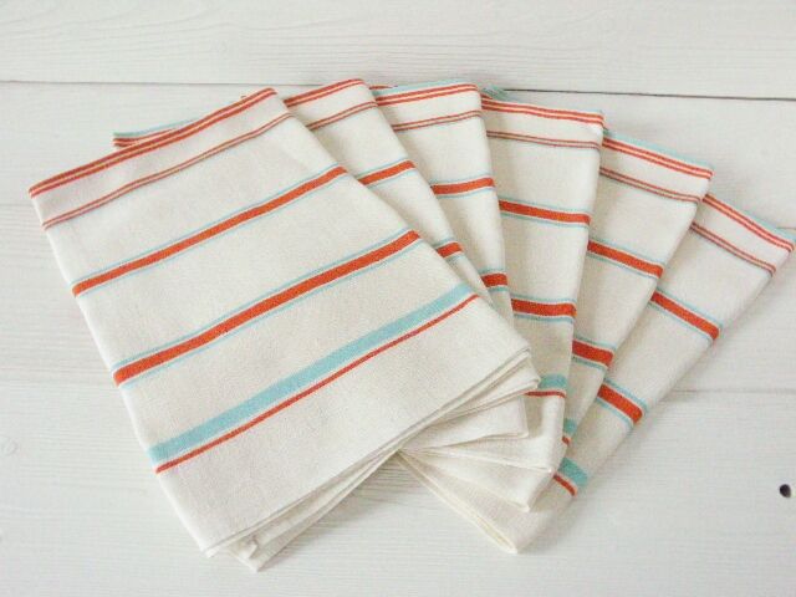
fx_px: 713
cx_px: 398
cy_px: 298
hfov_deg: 58.4
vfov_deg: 45.4
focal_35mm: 31
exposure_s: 1/250
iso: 400
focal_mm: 8.14
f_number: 6.3
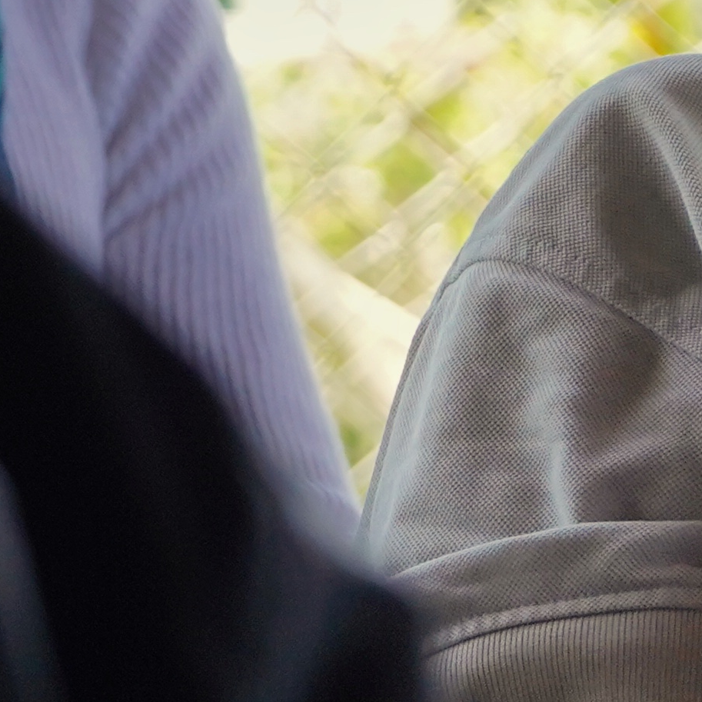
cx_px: 1190
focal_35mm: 352
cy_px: -32
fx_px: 8076
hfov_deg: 4.9
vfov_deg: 5.0
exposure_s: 1/500
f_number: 5.6
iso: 1000
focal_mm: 63
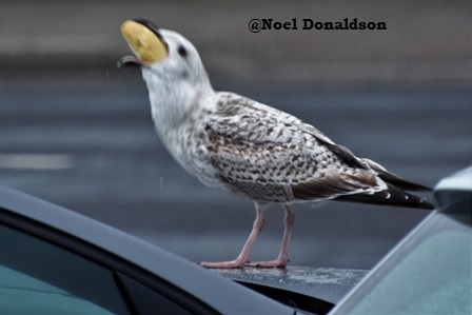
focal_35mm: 450
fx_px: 5902
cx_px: 236
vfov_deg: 3.1
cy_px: 158
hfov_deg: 4.6
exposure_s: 1/125
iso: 500
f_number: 5.6
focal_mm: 300
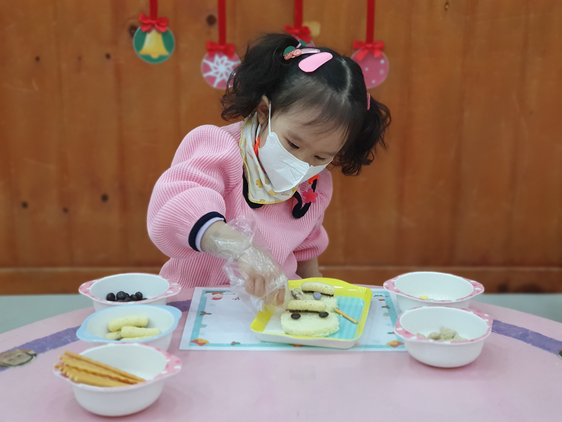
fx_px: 844
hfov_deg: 36.8
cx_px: 281
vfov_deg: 28.0
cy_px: 211
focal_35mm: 52
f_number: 2.4
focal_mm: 6
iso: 320
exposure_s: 1/60
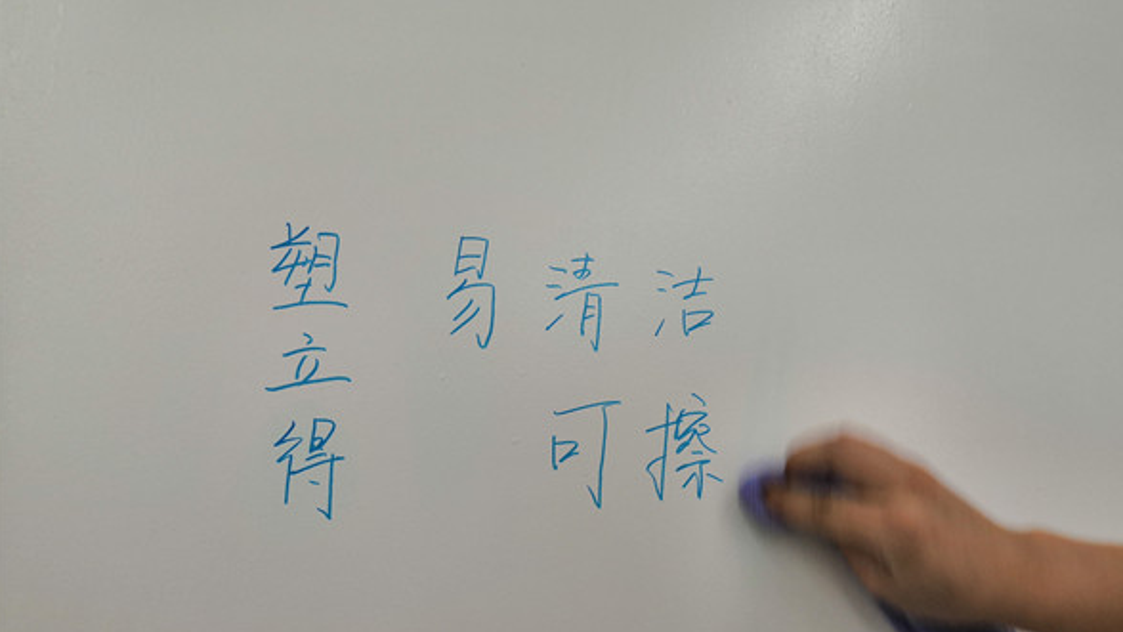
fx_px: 893
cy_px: 411
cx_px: 565
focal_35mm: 30
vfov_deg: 38.6
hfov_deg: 64.3
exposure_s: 1/100
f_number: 1.8
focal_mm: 3.95
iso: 200
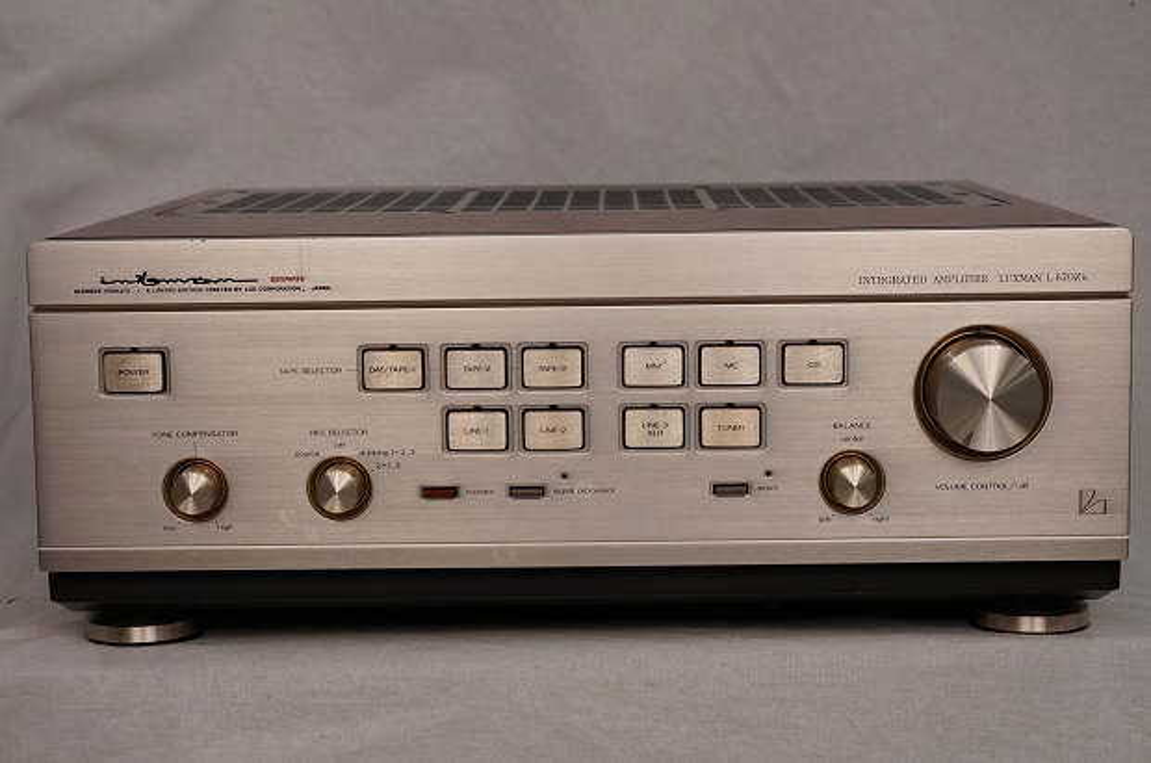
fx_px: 2394
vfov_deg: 18.1
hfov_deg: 27.0
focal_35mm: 75
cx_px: 576
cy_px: 382
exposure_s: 1/125
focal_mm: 50
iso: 400
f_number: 7.1
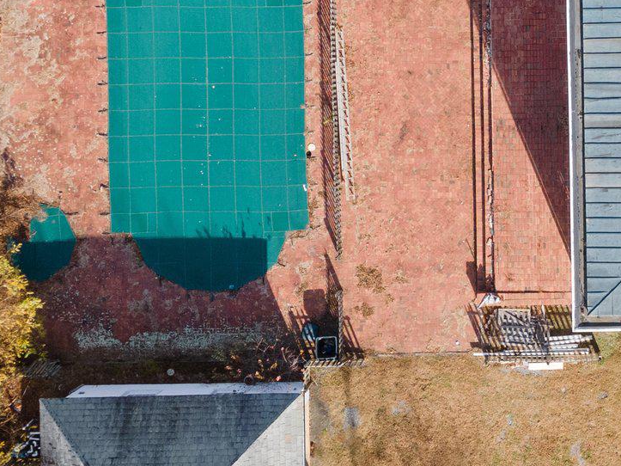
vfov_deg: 21.4
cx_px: 546
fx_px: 1220
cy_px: 108
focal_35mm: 68
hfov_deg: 27.6
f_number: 2.8
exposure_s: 1/320
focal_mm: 4.5
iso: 100
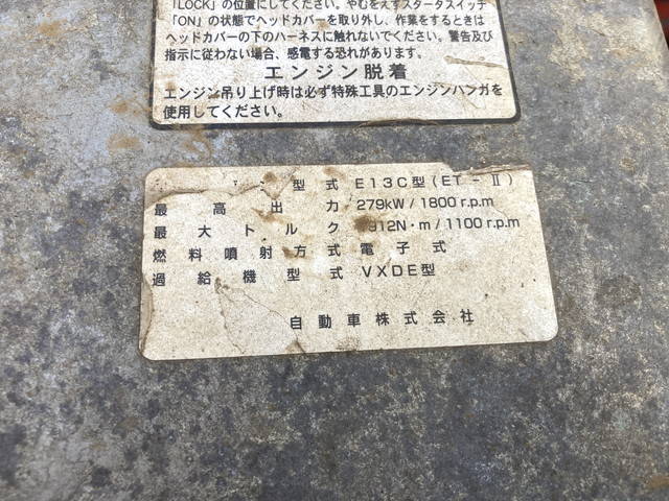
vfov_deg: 49.7
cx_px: 334
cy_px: 250
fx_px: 541
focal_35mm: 28
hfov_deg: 63.4
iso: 20
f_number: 1.8
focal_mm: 3.99
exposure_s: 1/774
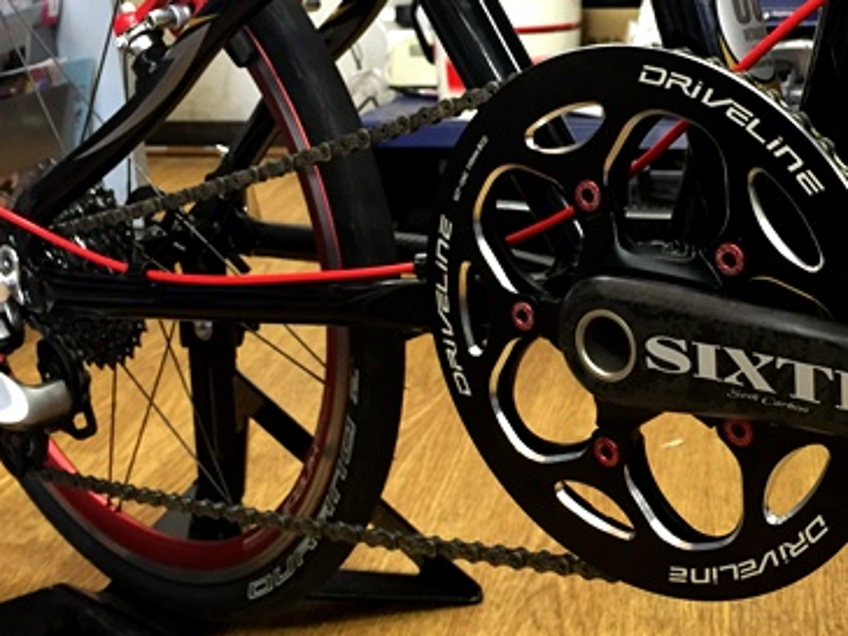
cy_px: 256
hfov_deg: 37.1
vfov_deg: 28.5
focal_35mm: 51
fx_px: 1249
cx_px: 561
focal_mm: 4.15
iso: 160
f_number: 2.2
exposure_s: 1/33
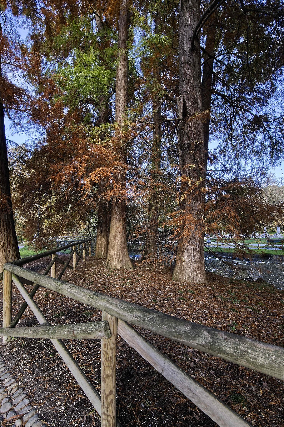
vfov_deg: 108.2
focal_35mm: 13
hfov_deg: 85.3
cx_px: 132
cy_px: 226
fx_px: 154
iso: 800
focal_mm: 8
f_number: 5.6
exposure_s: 1/60
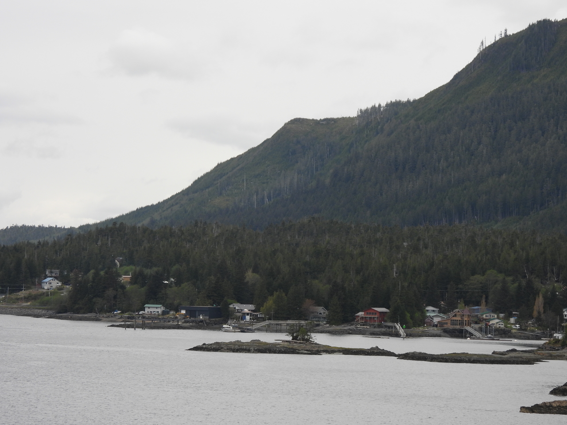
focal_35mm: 135
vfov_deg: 11.0
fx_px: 2211
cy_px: 212
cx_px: 284
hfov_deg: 14.6
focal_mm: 24.1
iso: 100
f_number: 4
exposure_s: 1/250
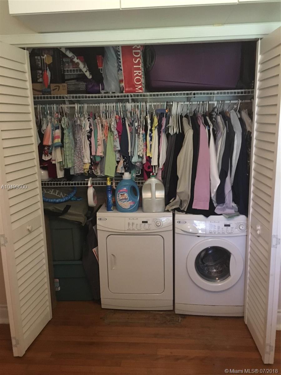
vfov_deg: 61.7
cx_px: 140
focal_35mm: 29
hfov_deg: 48.2
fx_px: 314
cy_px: 188
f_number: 2.2
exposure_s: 1/15
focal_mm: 4.15
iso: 400
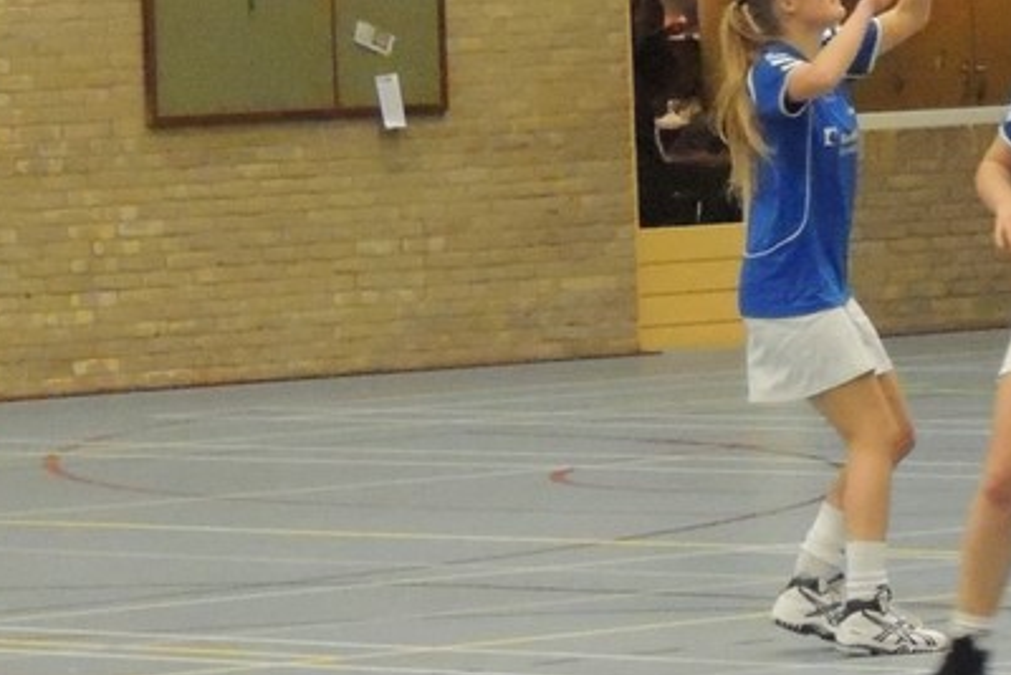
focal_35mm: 359
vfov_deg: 3.8
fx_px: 10085
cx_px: 1261
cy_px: 157
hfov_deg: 5.7
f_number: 4.3
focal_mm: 24
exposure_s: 1/100
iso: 3200
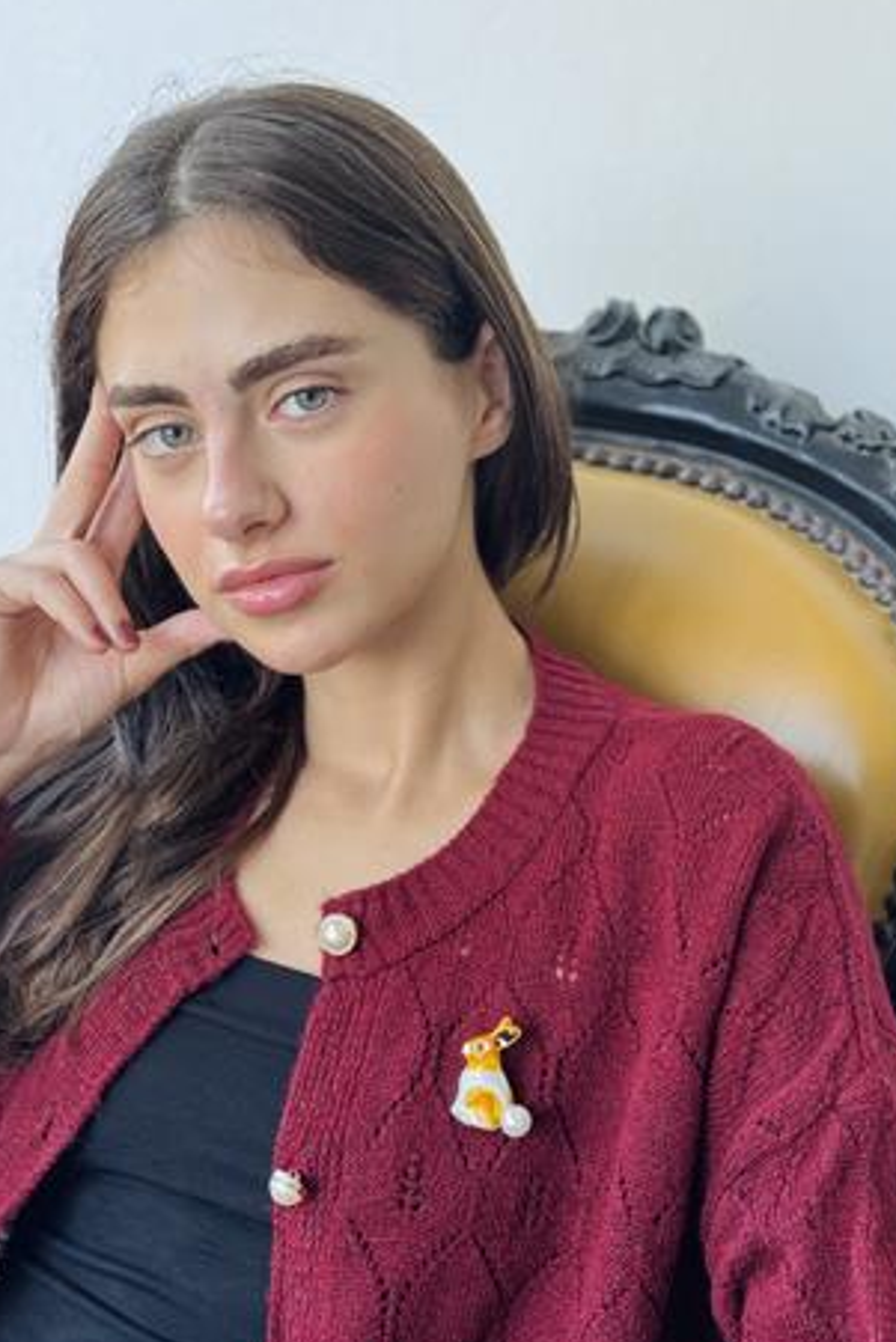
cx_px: 485
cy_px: 704
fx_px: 2201
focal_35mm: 59
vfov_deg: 33.9
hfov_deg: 23.0
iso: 250
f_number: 1.78
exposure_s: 1/58
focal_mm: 6.76
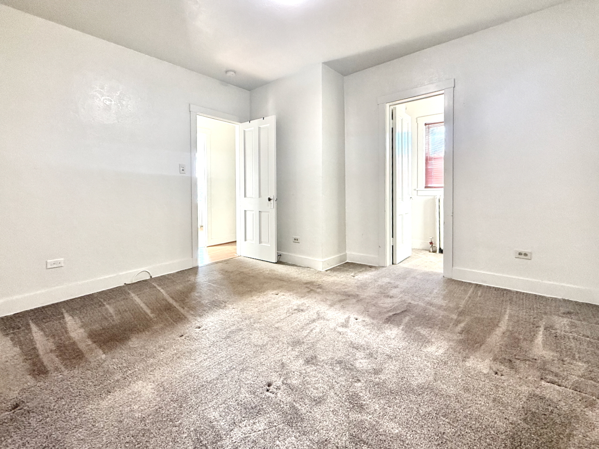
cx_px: 300
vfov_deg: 85.7
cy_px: 224
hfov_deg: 102.1
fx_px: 242
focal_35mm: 14
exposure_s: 1/120
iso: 320
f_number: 2.2
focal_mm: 2.22
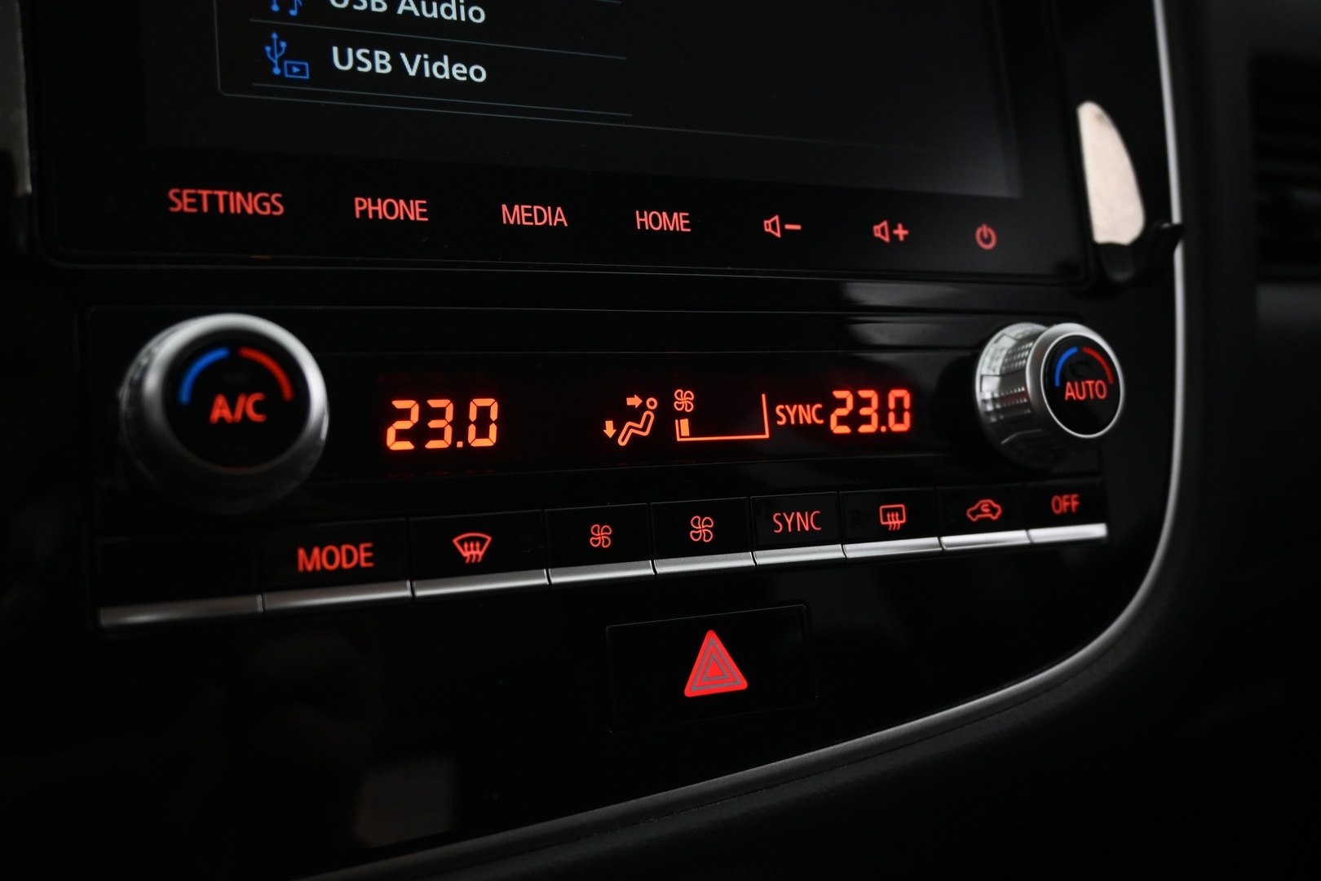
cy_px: 440
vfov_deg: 40.0
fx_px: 1211
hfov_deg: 57.2
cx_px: 660
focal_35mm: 33
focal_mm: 22
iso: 1600
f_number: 4
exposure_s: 1/15
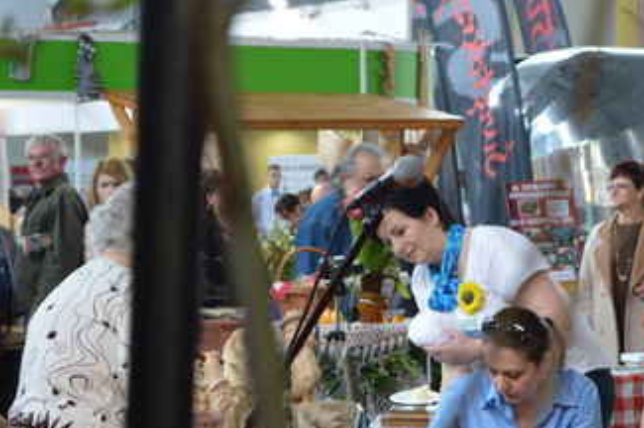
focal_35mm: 140
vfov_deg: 9.8
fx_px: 2502
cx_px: 503
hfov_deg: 14.6
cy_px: 334
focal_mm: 50
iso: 400
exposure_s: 1/25
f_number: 5.6
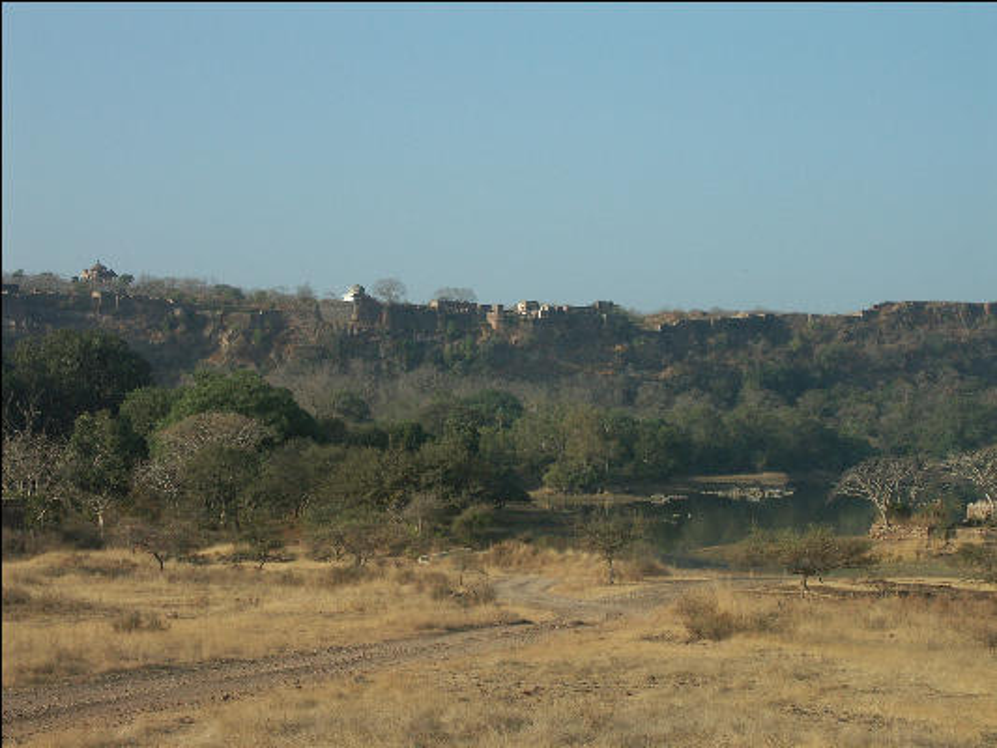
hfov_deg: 28.2
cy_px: 374
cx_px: 498
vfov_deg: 21.3
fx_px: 1988
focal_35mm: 69
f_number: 7.1
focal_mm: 17.14
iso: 100
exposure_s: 1/400
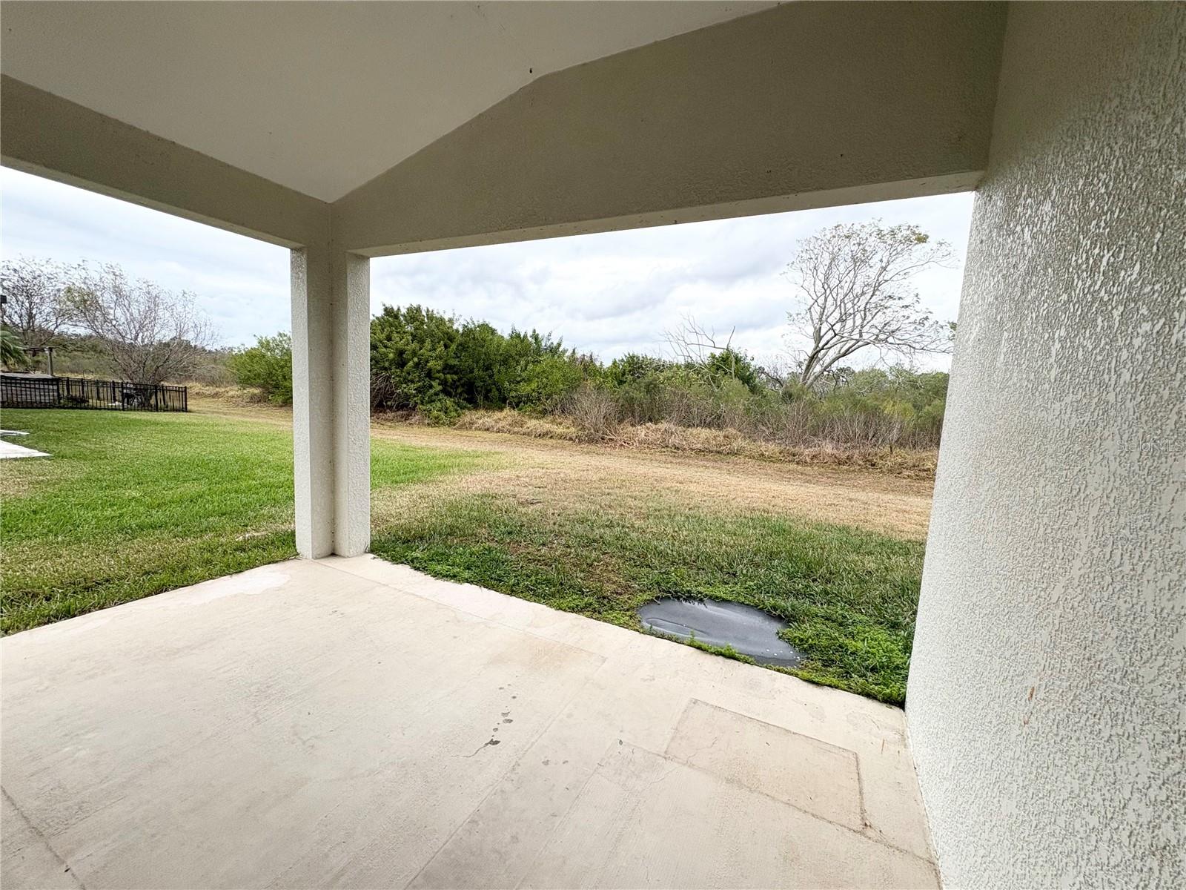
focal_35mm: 14
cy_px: 445
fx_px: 480
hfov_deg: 102.1
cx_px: 593
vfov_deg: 85.7
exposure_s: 1/664
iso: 40
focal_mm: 2.22
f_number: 2.2
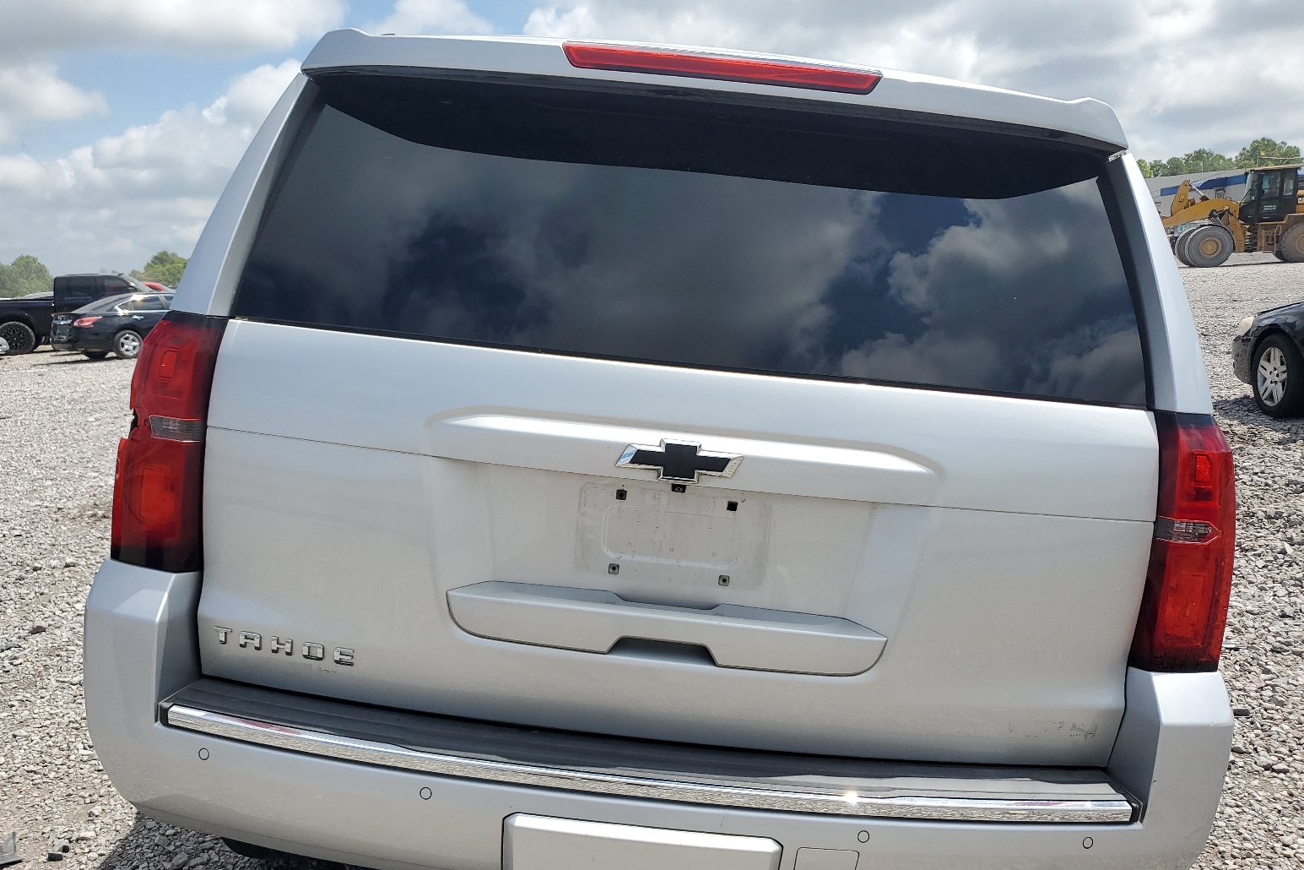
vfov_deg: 46.3
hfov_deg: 65.5
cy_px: 483
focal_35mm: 28
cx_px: 639
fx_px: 1014
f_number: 1.5
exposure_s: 1/5000
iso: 50
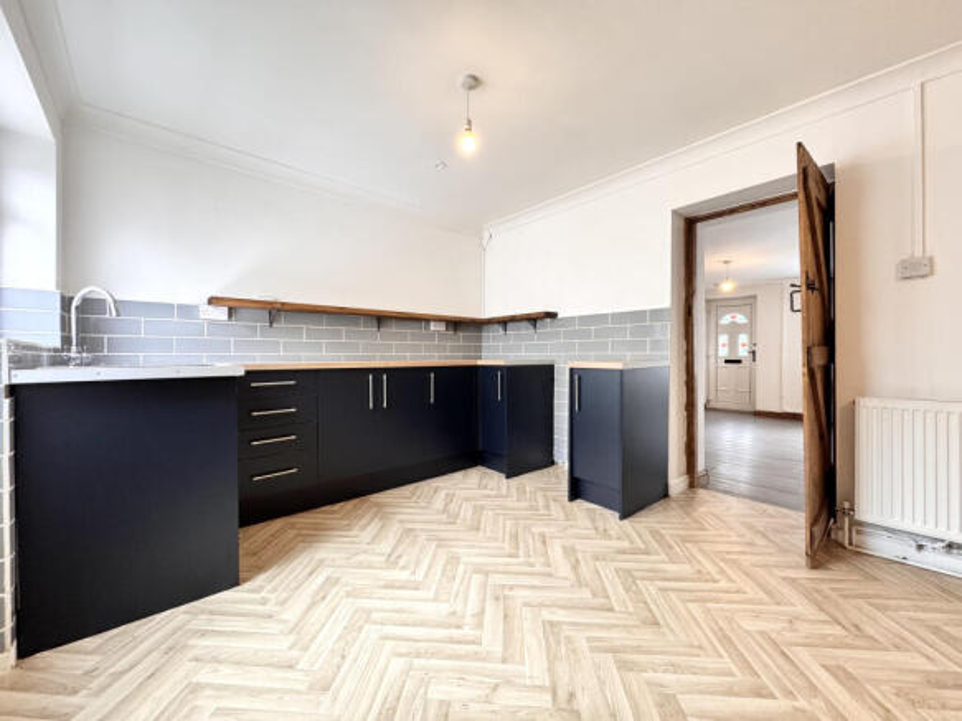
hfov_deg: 102.1
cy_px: 360
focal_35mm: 14
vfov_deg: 85.7
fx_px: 389
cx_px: 481
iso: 200
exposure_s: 1/99
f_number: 2.2
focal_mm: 2.22
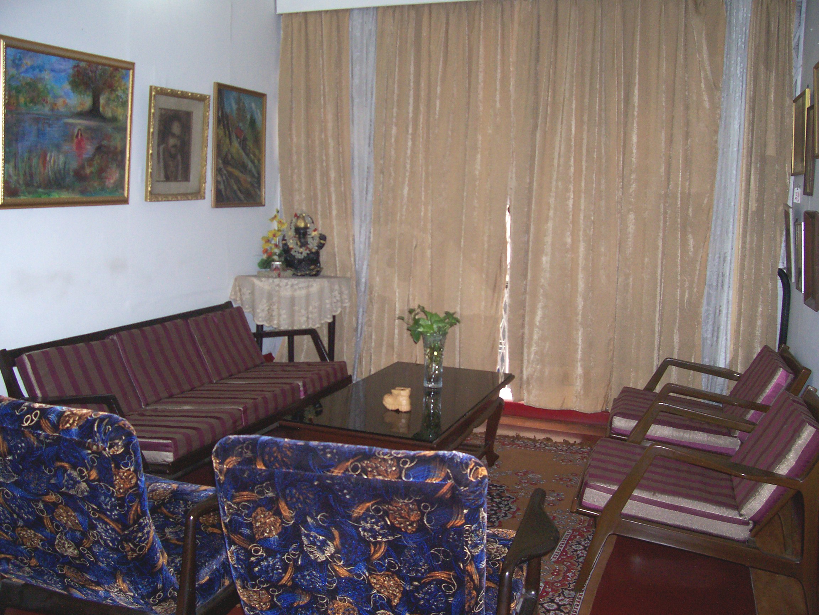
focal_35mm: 34
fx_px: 804
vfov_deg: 41.8
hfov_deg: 54.0
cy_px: 308
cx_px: 410
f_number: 2.7
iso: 140
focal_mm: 5.6
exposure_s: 1/112
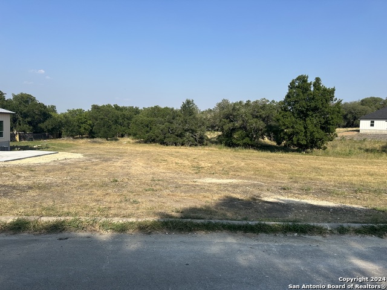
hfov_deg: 71.6
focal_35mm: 24
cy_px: 145
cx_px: 194
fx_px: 268
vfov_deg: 56.8
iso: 80
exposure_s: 1/4184
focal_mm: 6.86
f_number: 1.78
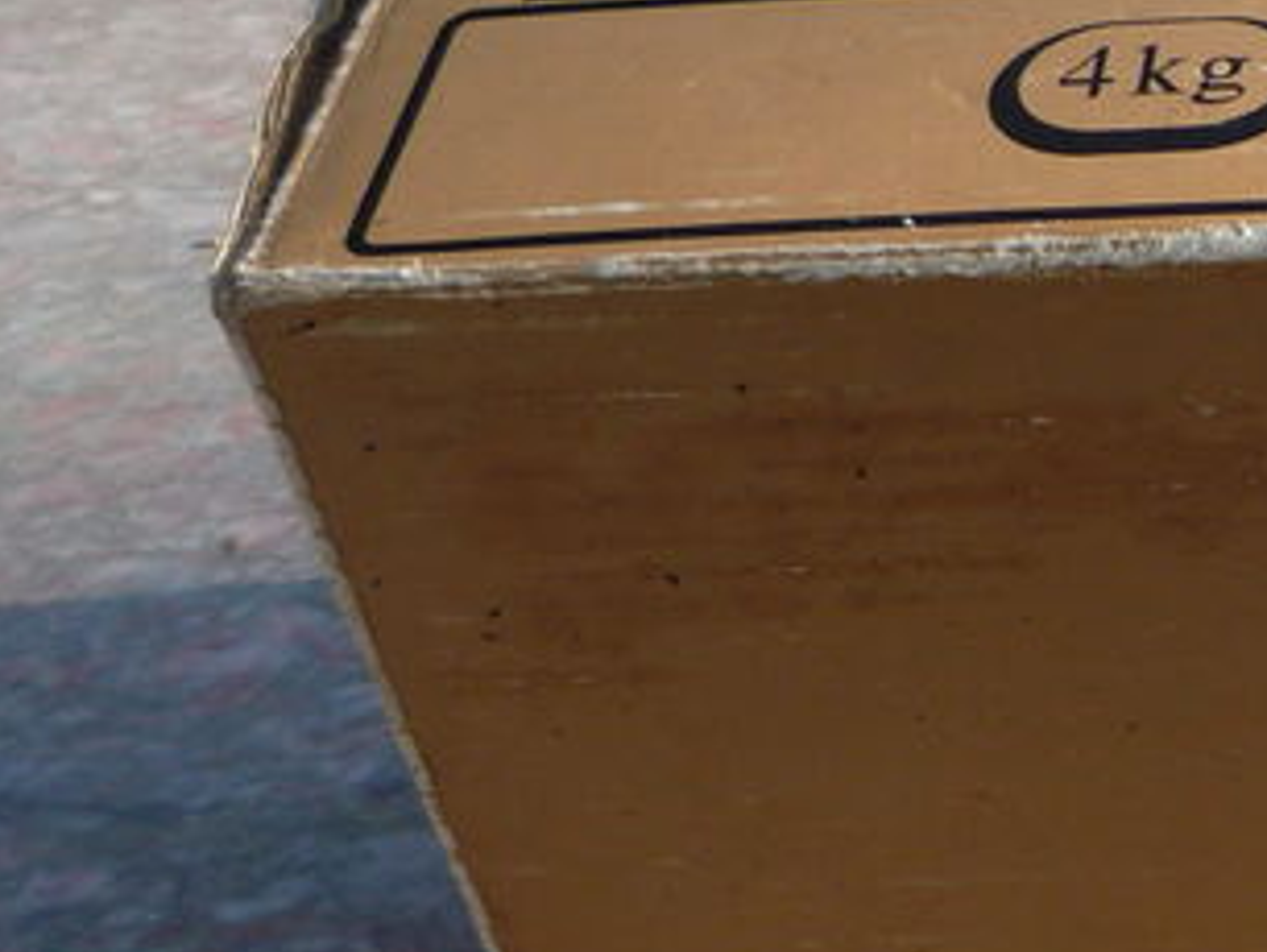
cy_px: 679
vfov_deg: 15.1
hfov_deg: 17.6
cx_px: 1987
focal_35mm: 98
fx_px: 3590
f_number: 4
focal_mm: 5.2
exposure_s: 1/200
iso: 100
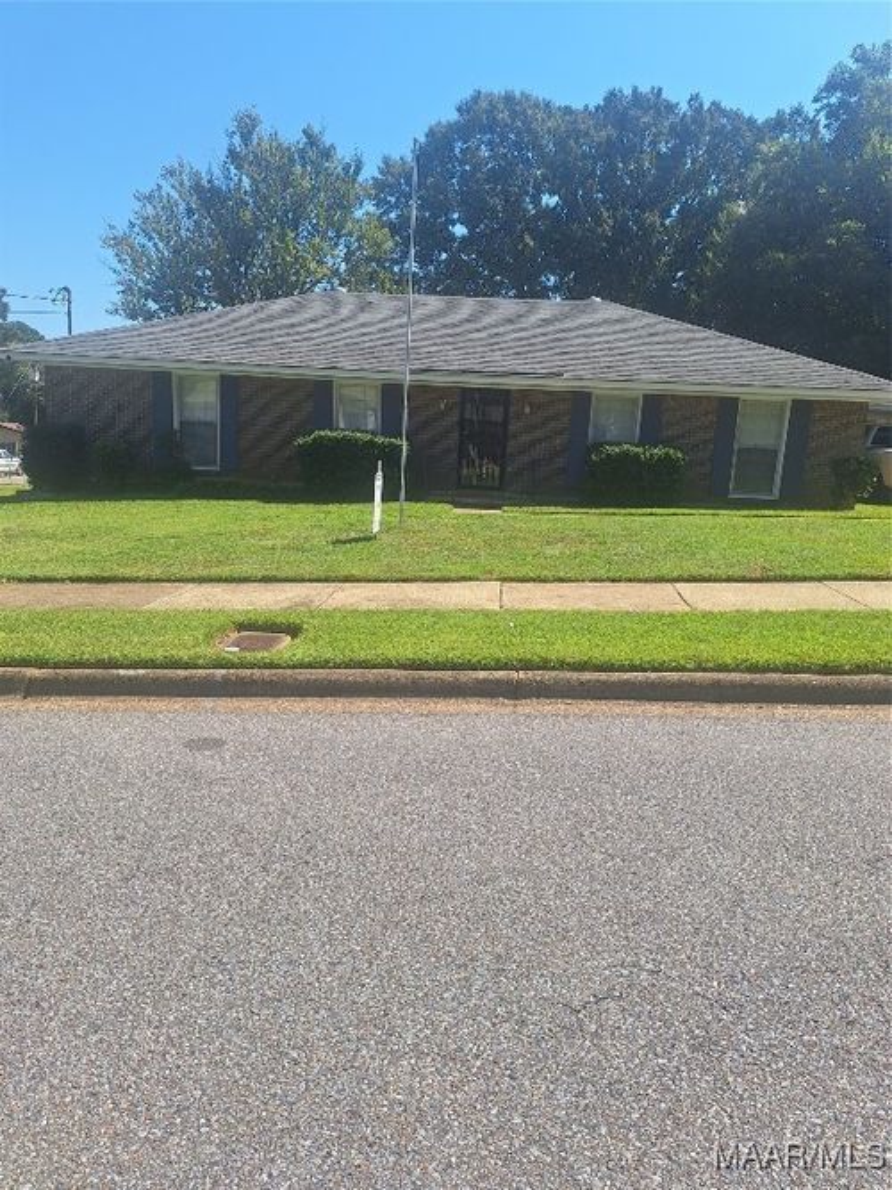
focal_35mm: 23
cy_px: 595
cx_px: 446
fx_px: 790
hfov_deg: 58.9
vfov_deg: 73.9
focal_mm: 5.54
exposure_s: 1/2577
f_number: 1.8
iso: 40
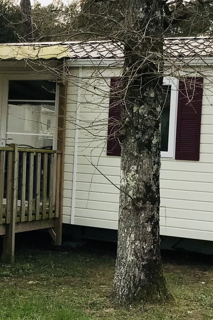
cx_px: -39
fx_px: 701
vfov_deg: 25.7
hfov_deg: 16.6
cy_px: 140
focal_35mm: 79
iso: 20
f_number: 1.8
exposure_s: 1/1294
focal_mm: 3.99
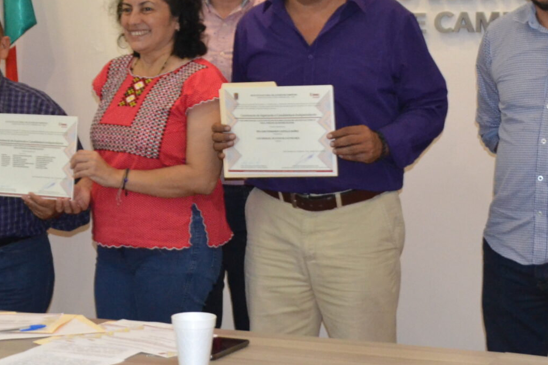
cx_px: 228
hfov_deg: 19.4
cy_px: 92
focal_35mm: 105
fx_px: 1598
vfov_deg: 13.0
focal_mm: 28
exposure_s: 1/60
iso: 1800
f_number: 4.5
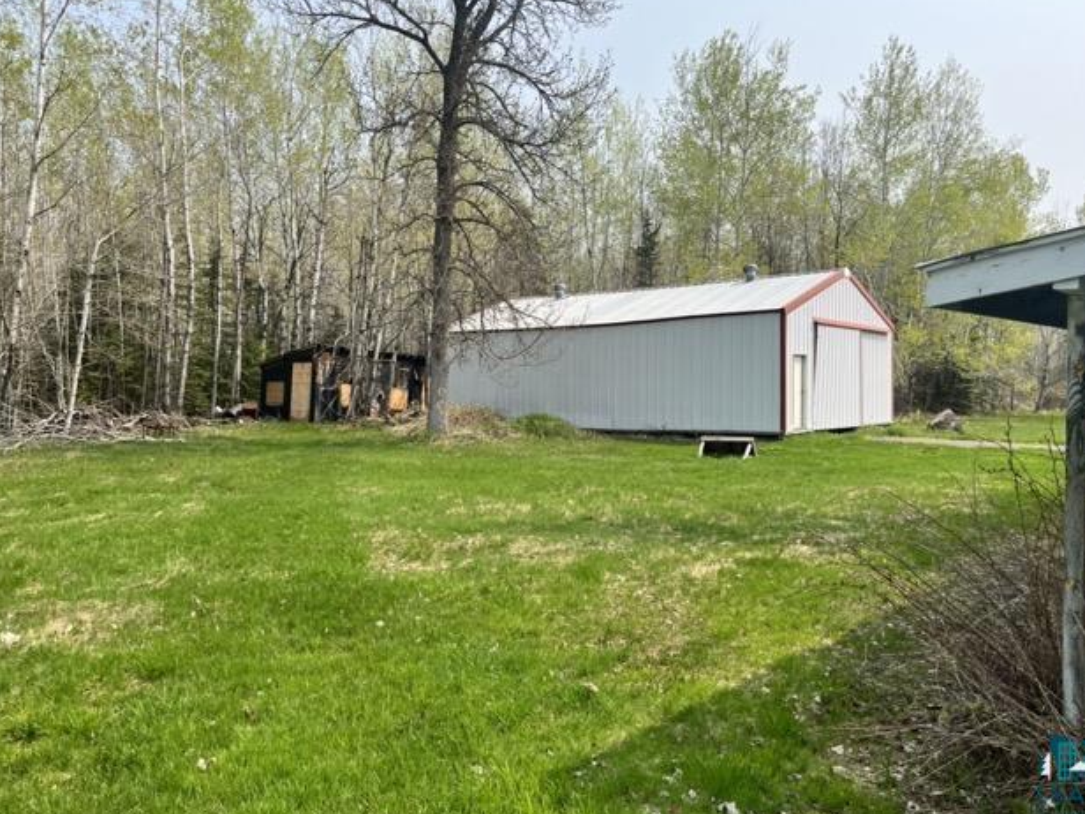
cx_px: 548
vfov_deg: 51.4
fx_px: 846
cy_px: 402
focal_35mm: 27
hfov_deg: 65.3
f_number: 1.6
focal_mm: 5.1
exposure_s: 1/2137
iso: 50
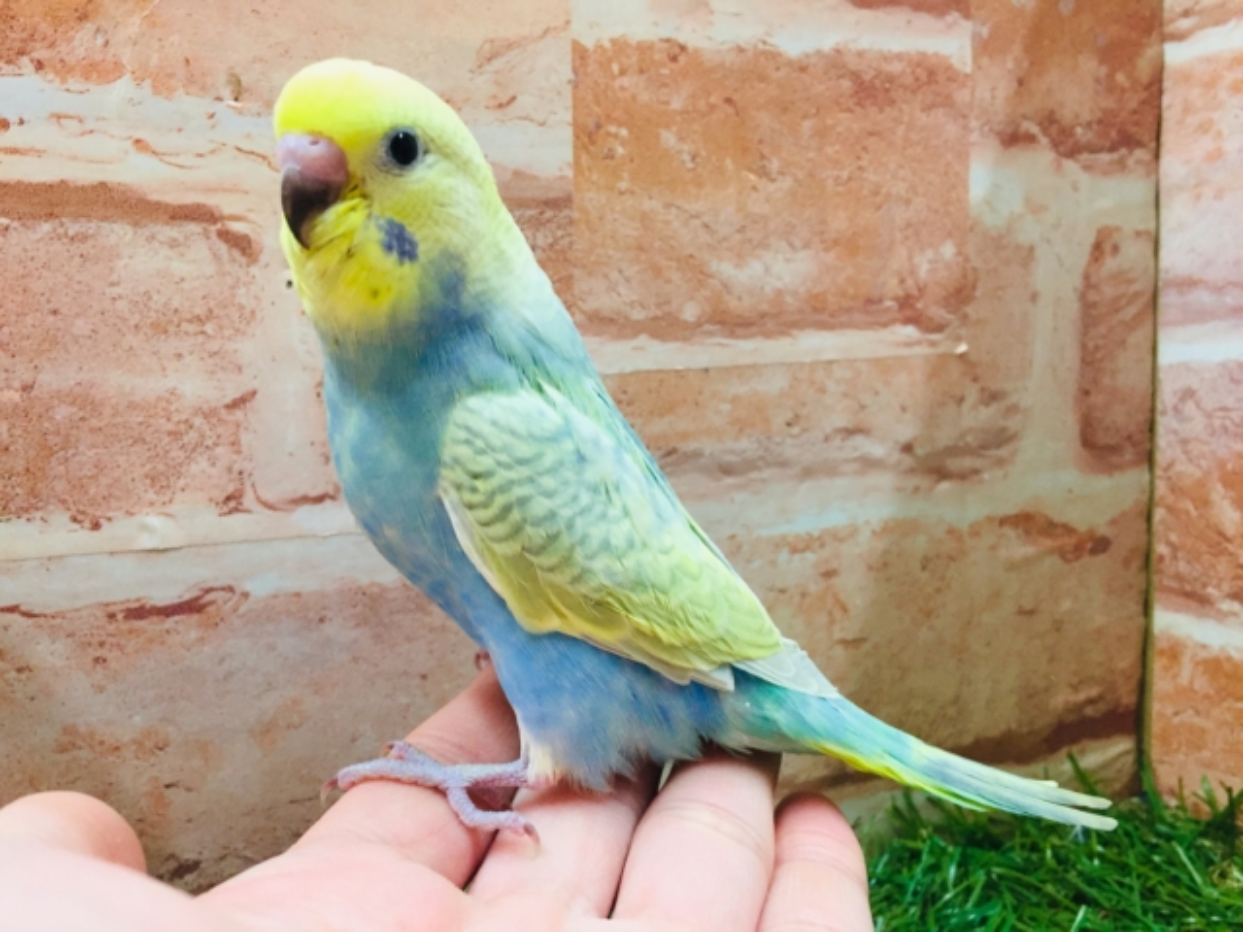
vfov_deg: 48.2
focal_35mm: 29
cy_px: 466
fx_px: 1041
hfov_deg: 61.7
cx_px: 622
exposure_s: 1/30
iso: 50
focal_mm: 4.15
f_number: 2.2
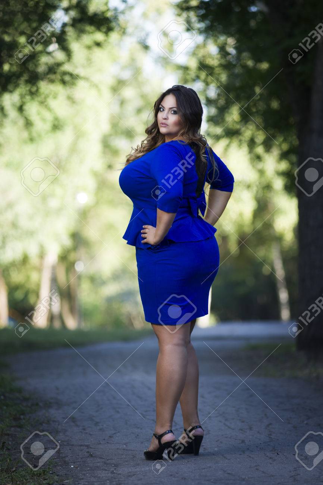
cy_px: 242
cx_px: 162
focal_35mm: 180
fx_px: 2424
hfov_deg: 7.6
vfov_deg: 11.4
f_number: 3.2
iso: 200
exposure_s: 1/200
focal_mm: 180
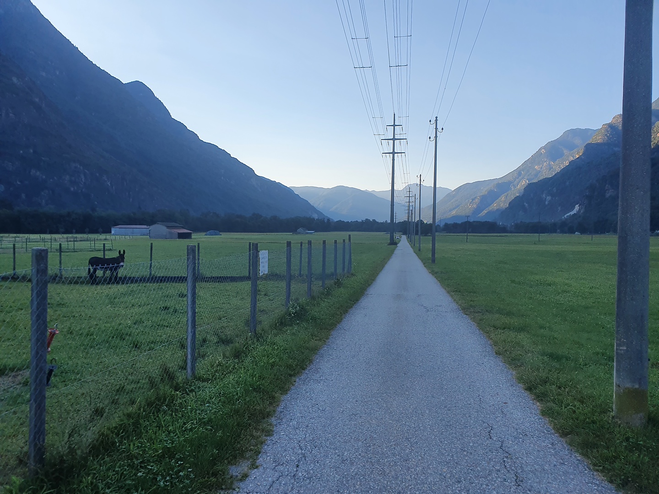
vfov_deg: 53.1
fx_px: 495
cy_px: 247
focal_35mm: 26
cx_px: 330
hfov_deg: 67.3
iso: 50
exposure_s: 1/676
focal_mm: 4.32
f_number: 2.4
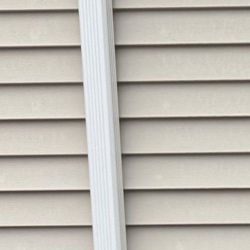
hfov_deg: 8.9
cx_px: 726
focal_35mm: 163
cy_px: 479
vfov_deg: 10.0
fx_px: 1332
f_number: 1.78
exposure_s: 1/1949
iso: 80
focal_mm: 6.76
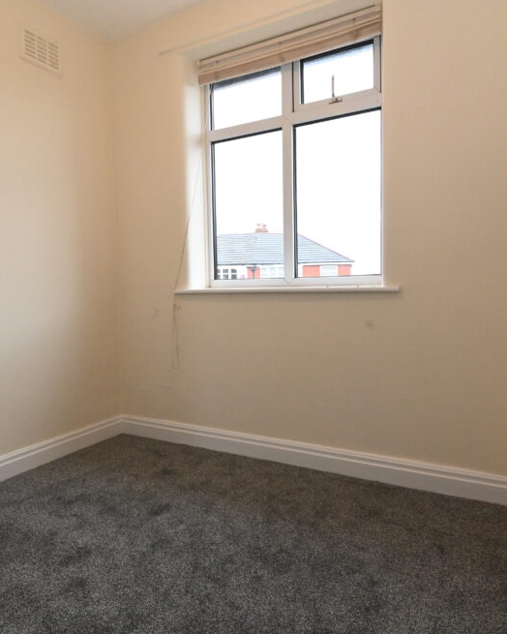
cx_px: 277
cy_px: 318
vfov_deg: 75.0
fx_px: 413
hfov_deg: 63.0
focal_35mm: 22
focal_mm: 15
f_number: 10
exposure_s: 1/200
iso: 6400
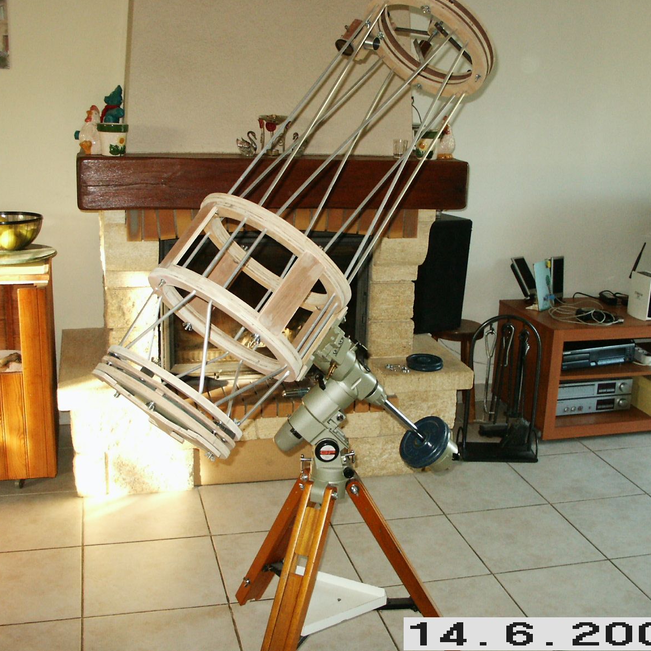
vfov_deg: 40.0
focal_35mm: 42
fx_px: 894
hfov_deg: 40.0
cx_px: 329
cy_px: 327
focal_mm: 7.18
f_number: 3
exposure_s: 1/45
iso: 200
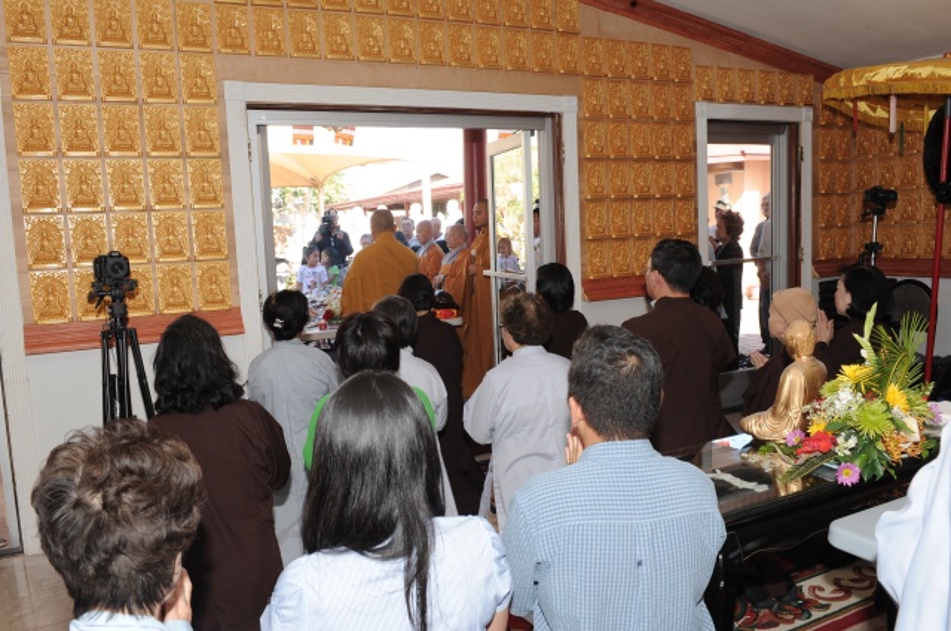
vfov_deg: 42.2
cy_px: 316
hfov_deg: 60.3
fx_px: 818
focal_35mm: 31
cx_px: 476
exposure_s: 1/60
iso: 400
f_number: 11
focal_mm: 31
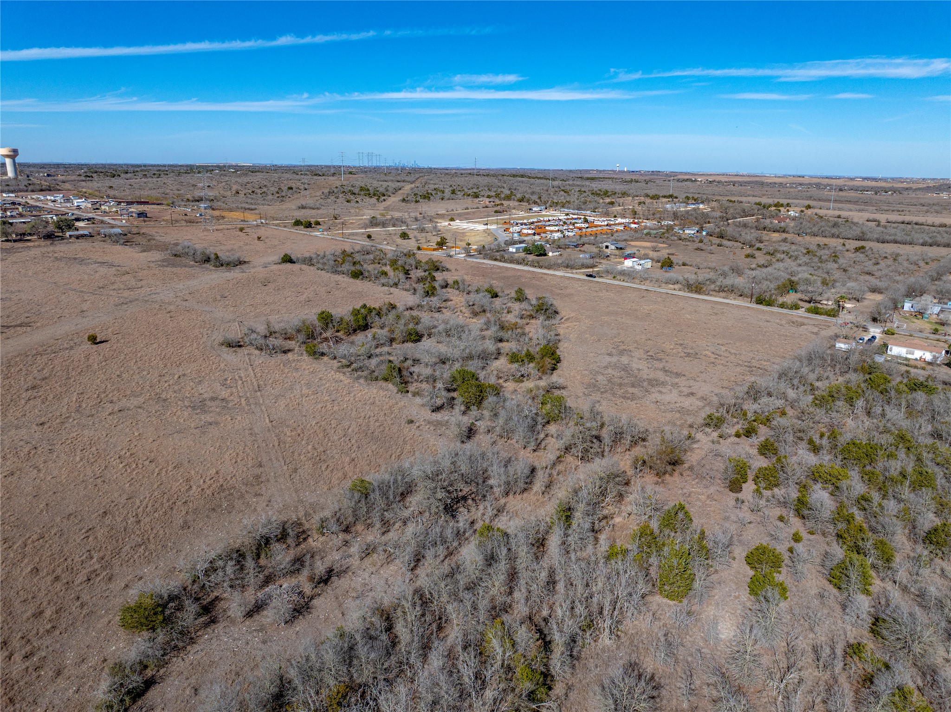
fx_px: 659
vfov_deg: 56.8
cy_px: 356
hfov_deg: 71.6
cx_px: 476
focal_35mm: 24
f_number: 2.8
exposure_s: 1/3200
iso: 110
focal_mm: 12.29
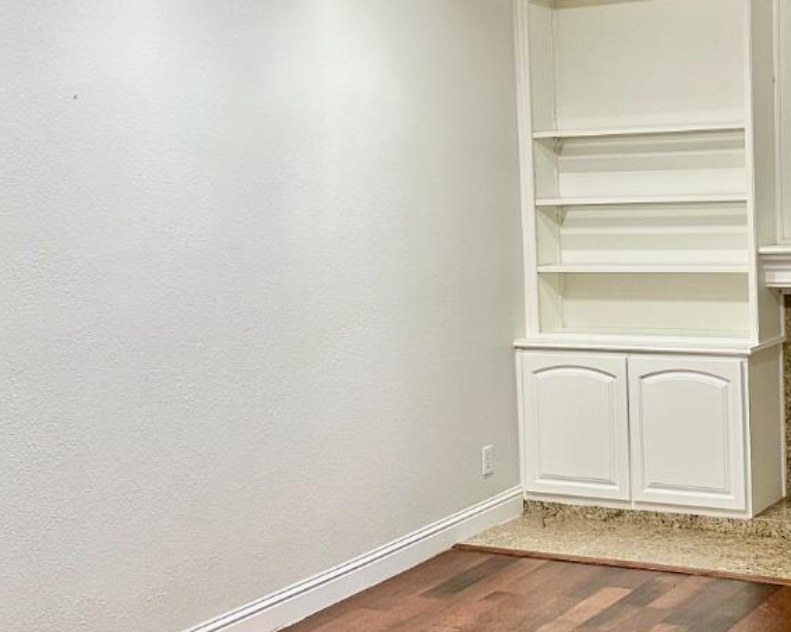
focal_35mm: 62
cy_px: 287
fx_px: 1451
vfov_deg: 24.6
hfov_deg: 30.2
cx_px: 551
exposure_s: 1/60
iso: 250
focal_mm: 6.86
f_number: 1.78
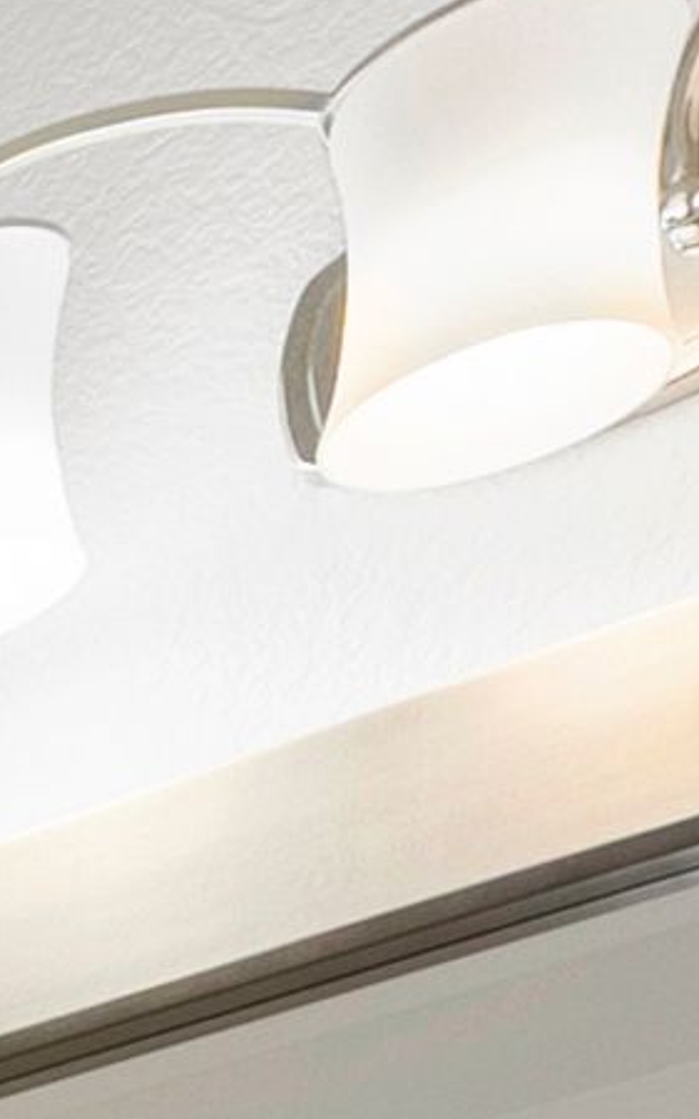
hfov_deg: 6.0
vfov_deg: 12.4
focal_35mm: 125
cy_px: 2852
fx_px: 3812
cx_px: -2975
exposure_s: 1/20
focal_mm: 13
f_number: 8
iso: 640
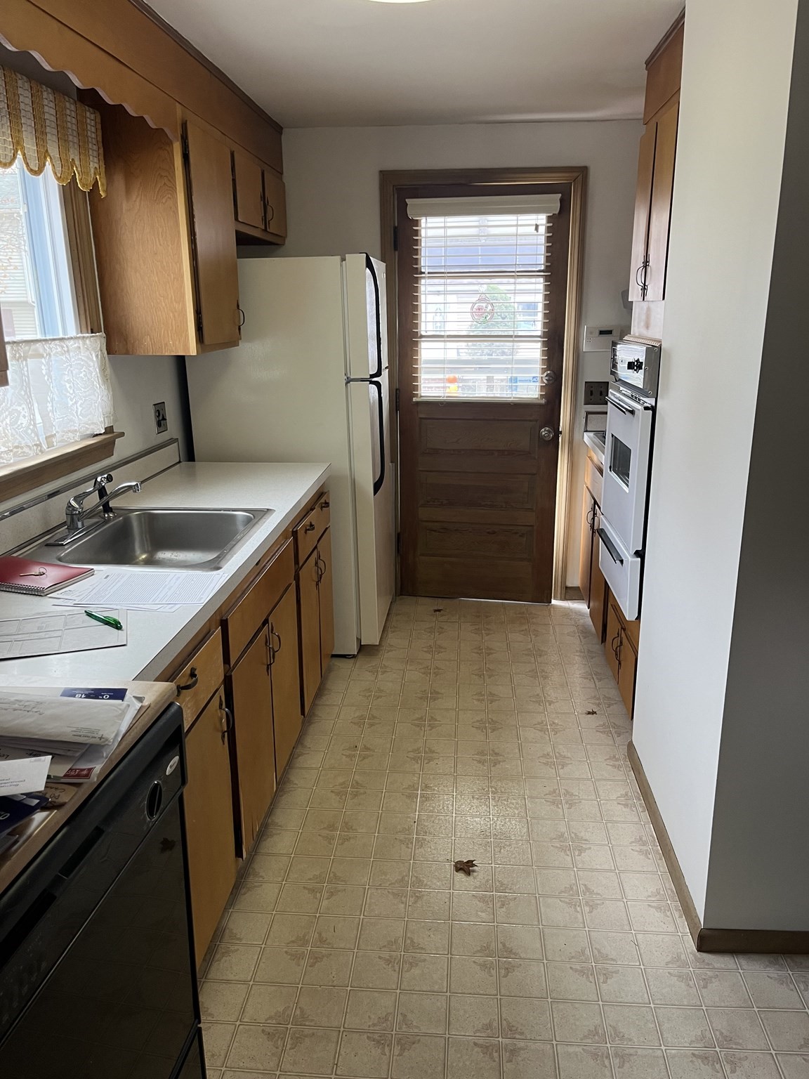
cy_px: 540
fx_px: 810
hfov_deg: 53.1
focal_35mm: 26
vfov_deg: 67.3
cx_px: 404
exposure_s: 1/60
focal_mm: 5.1
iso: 100
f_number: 1.6
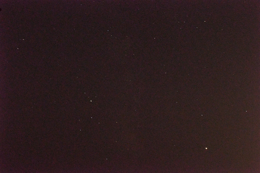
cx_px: 130
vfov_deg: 43.6
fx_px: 217
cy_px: 86
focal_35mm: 30
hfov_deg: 61.9
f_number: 16
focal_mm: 20
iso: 16000
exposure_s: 30
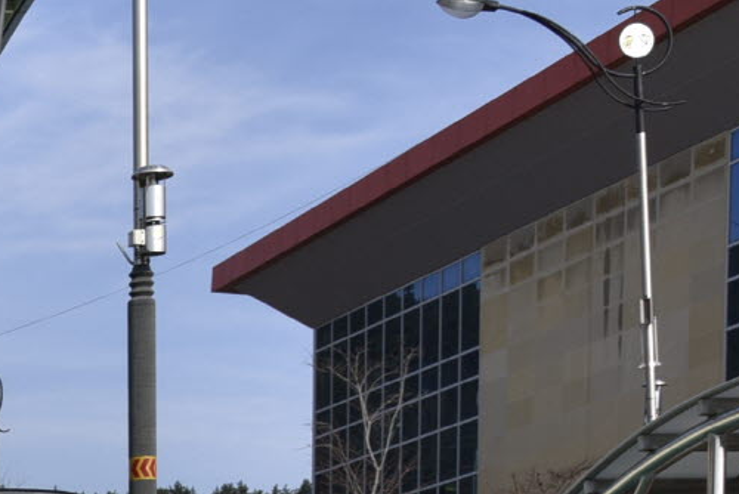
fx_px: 2958
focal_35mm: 144
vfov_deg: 9.0
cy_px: 958
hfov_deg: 12.4
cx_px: -801
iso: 100
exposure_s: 1/200
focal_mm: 30
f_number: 10
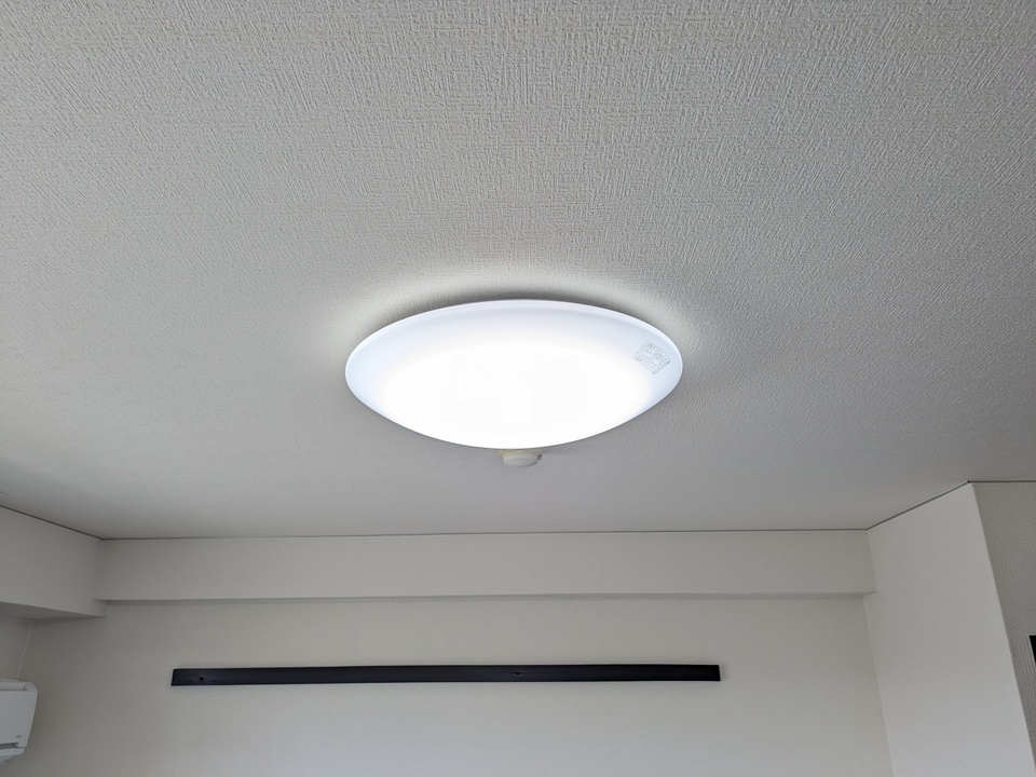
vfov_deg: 54.9
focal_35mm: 25
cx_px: 518
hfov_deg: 69.4
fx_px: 748
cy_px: 388
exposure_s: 1/202
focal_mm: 5.43
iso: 47
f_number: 1.89
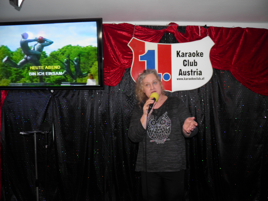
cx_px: 134
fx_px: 217
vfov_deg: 49.7
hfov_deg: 63.4
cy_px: 100
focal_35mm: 28
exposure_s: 1/30
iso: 100
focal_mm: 4.9
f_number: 2.8
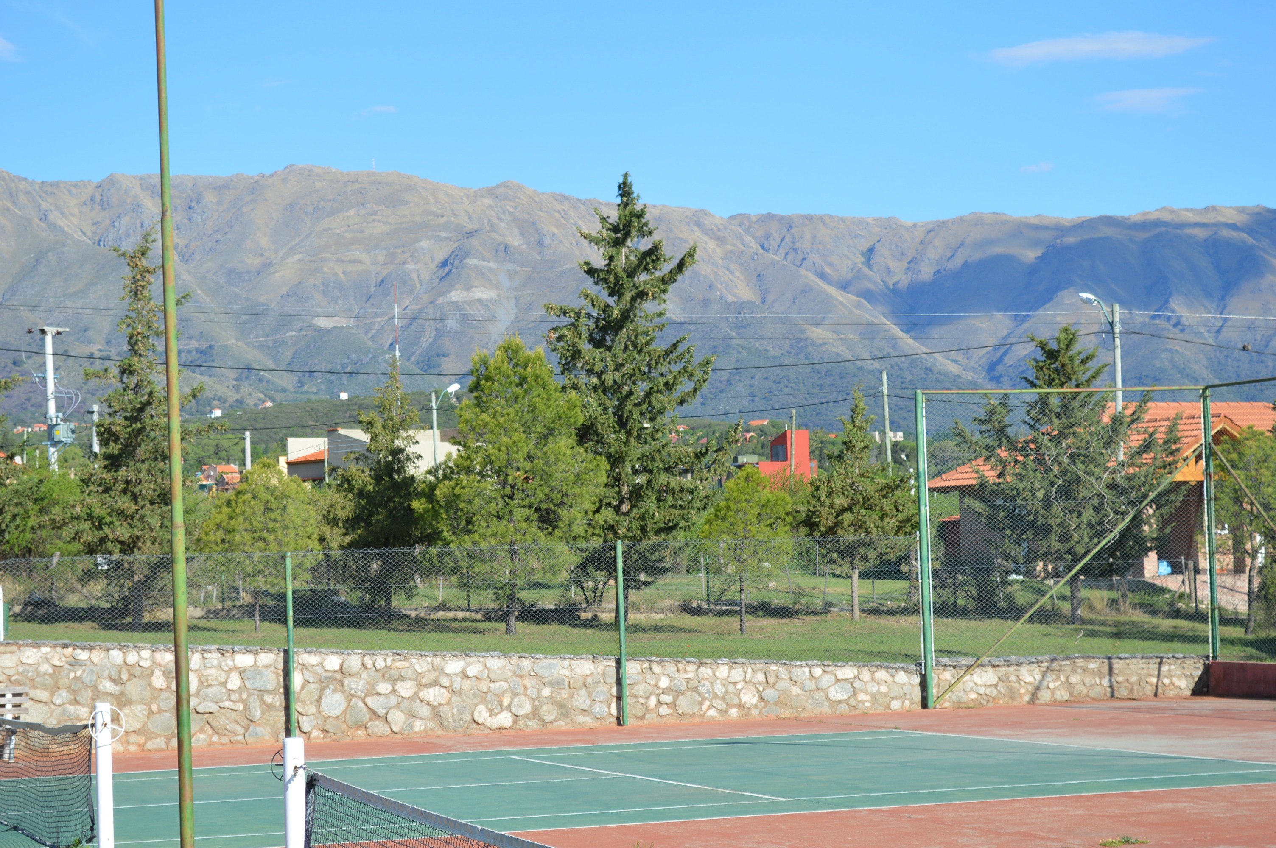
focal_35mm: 82
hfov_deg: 24.6
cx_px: 638
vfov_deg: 16.5
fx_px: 2922
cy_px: 424
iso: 100
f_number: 7.1
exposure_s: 1/250
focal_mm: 55
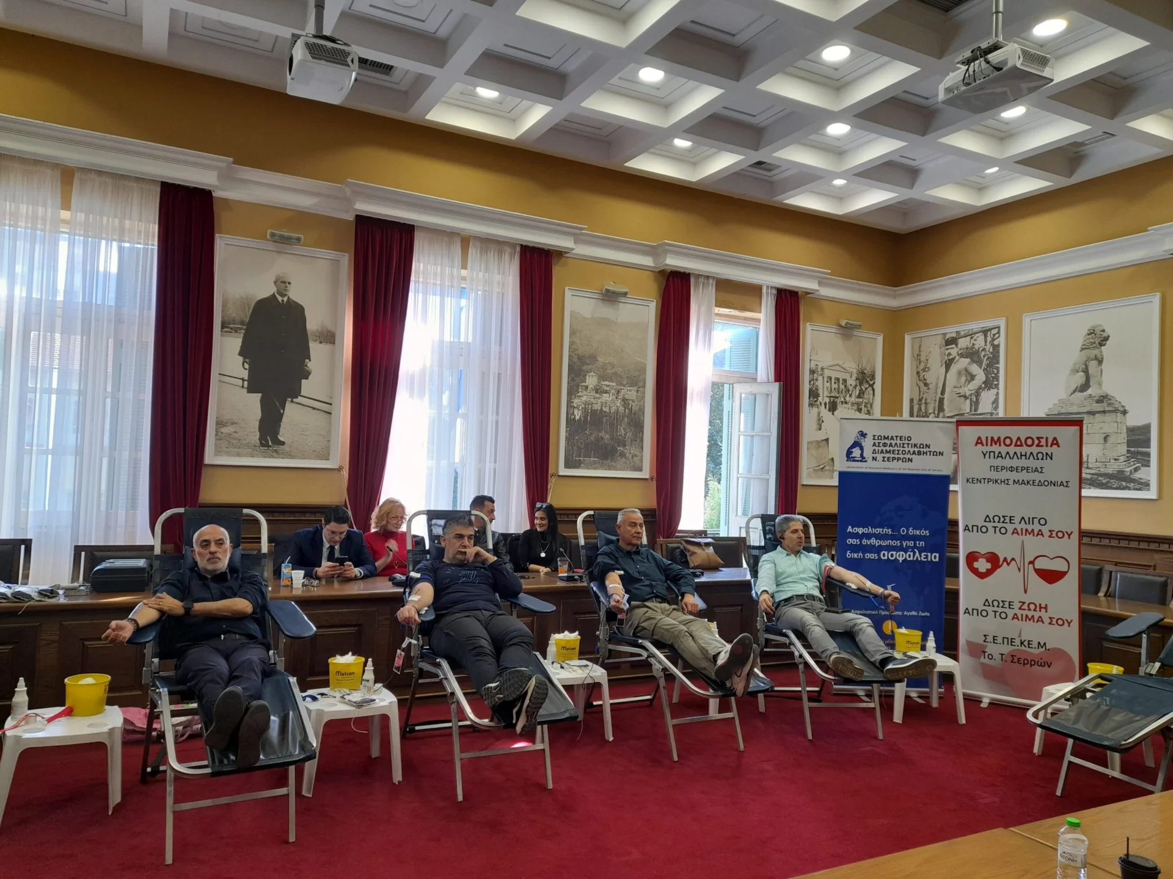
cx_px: 586
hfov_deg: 69.4
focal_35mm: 25
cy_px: 440
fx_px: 847
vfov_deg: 54.9
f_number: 2
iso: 64
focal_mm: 4.6
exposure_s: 1/50
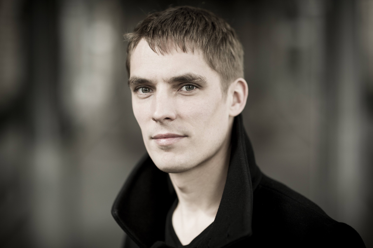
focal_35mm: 85
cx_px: 186
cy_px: 124
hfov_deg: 23.9
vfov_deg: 16.1
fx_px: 880
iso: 400
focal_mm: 85
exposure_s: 1/2000
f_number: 1.8
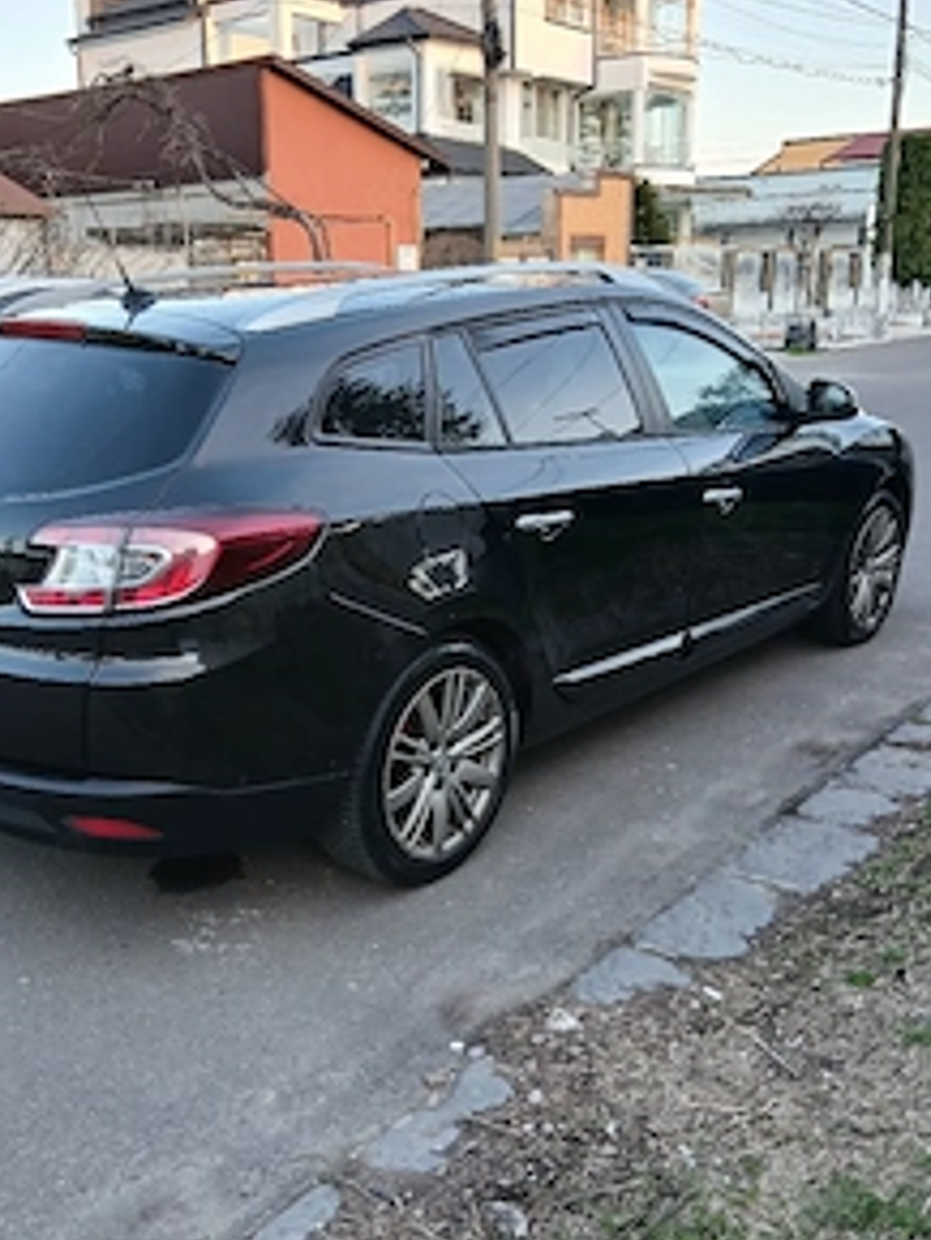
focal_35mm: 36
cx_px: 369
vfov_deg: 51.3
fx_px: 1290
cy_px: 648
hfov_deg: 39.5
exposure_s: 1/50.3
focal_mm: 3.98
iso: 50
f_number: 1.8
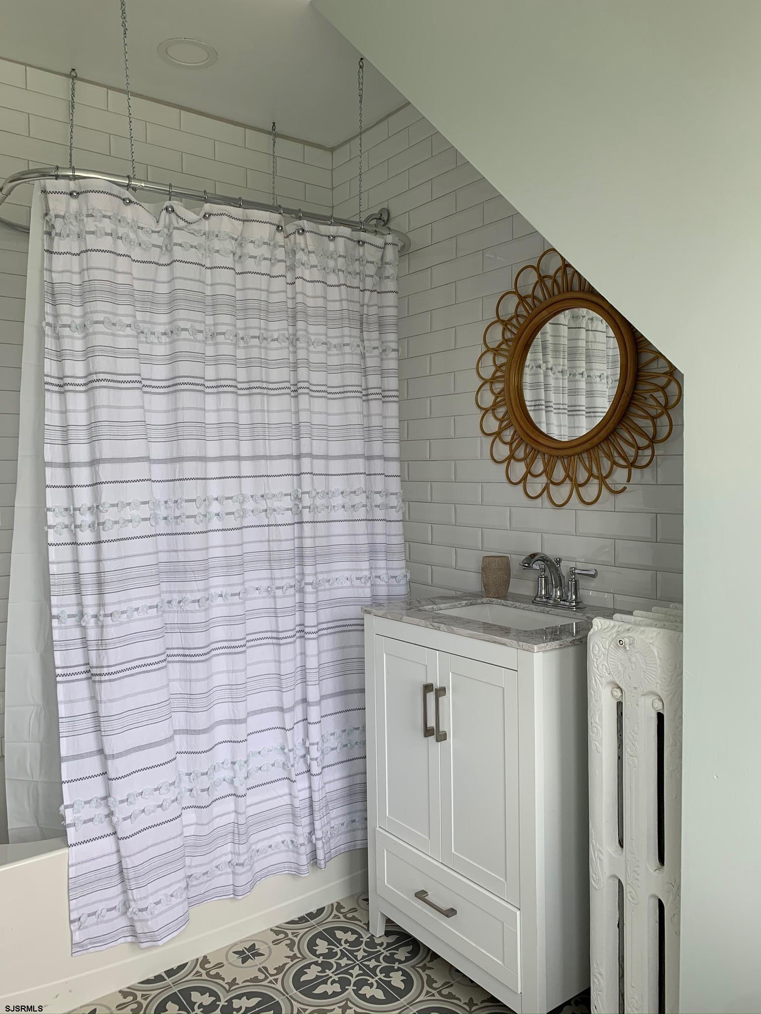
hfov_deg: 53.1
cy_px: 507
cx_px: 380
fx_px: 762
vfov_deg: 67.3
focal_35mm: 26
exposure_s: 1/122
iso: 32
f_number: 1.8
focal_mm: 4.25
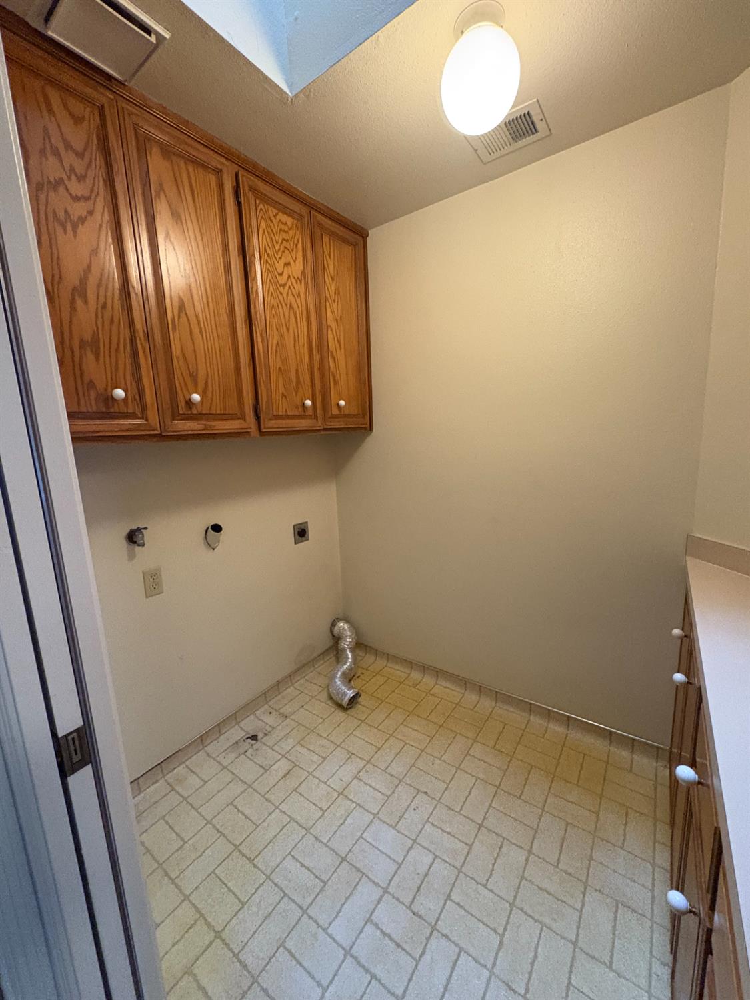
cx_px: 375
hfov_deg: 85.7
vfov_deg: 102.1
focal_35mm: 14
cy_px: 500
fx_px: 404
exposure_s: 1/60
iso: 800
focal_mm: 2.22
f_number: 2.2
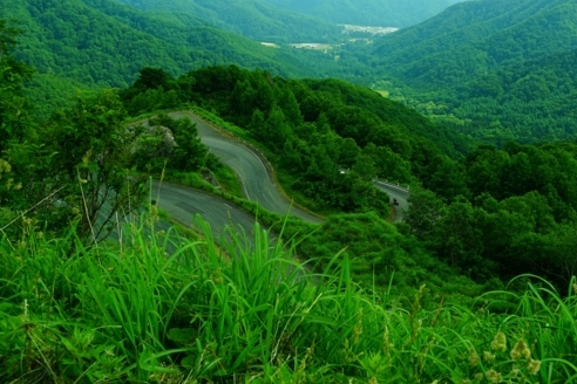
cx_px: 366
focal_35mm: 39
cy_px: 138
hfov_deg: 49.0
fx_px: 625
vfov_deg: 34.0
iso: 100
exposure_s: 1/90
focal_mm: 24
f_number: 6.7
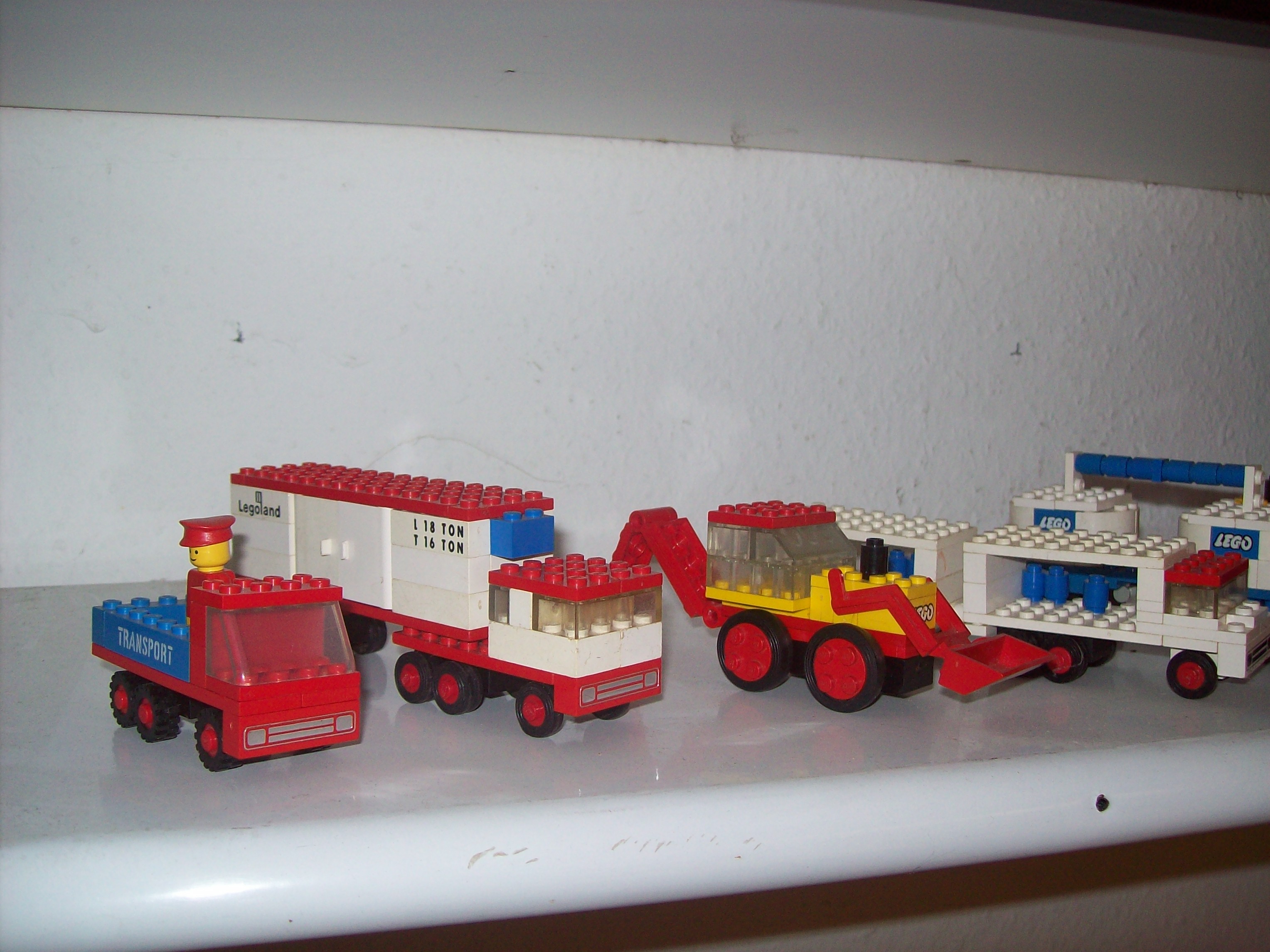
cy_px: 476
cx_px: 635
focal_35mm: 36
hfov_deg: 51.4
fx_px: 1321
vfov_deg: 39.7
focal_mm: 6
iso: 80
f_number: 2.7
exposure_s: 1/64
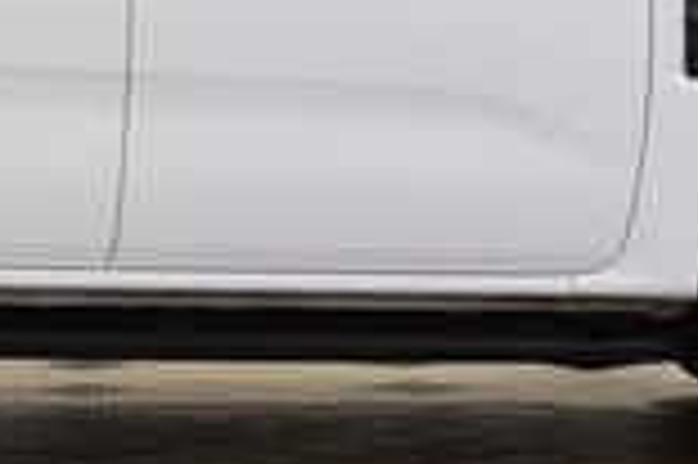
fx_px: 3488
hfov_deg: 11.3
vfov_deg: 7.6
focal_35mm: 180
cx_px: 50
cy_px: -61
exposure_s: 1/30
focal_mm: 29
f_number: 7.1
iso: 500
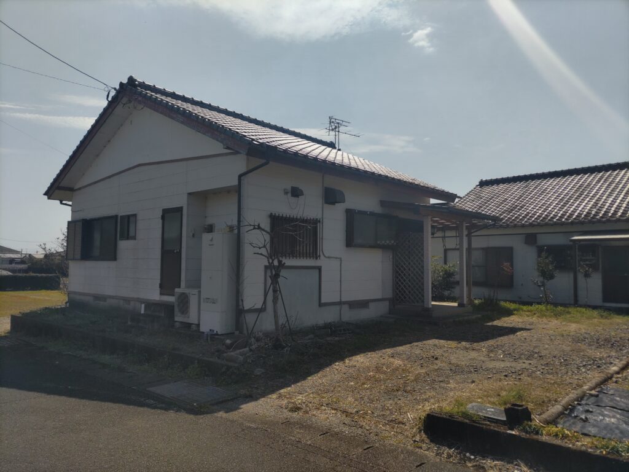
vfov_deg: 53.1
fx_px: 472
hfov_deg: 67.3
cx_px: 314
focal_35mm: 26
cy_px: 236
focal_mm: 4.8
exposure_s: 1/1291
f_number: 1.79
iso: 50
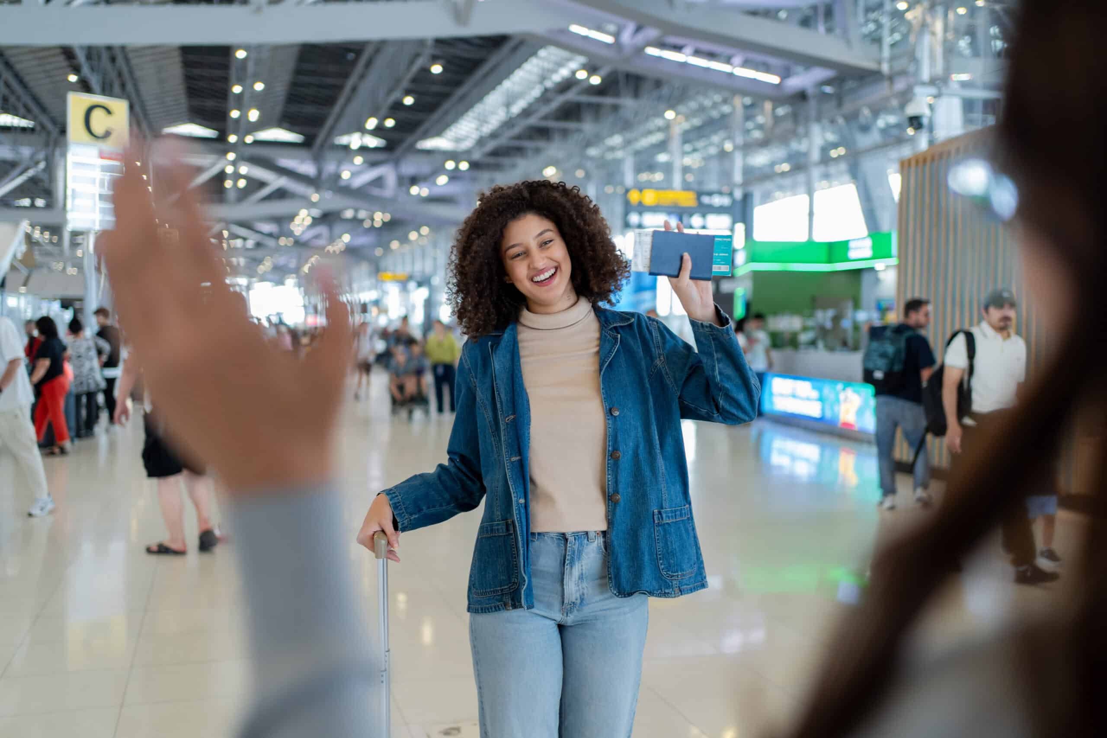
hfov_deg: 54.4
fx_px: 1076
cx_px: 554
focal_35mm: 35
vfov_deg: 37.9
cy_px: 369
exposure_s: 1/320
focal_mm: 35
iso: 1250
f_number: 1.8
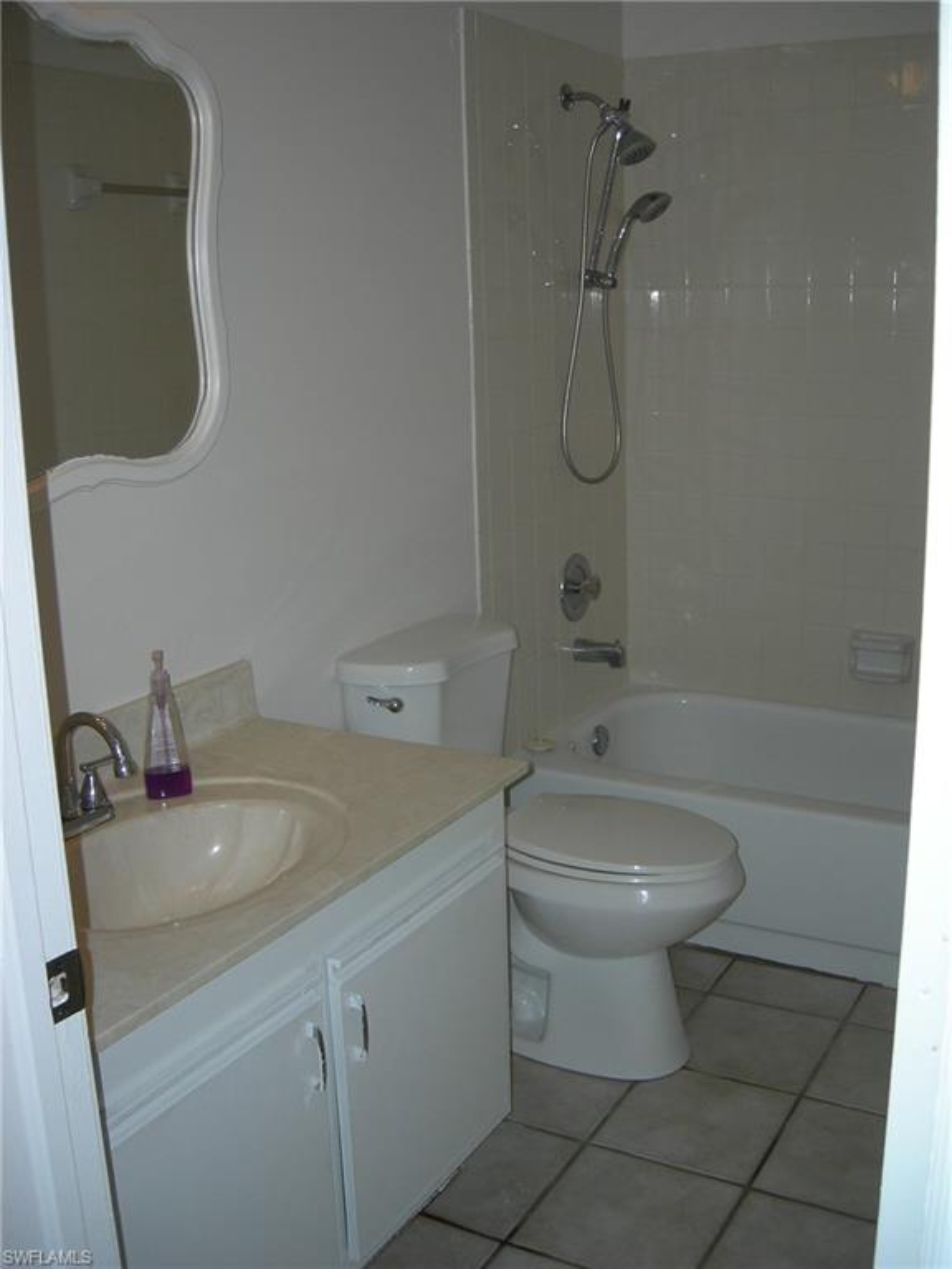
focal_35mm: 36
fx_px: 1320
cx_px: 476
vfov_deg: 51.4
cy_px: 634
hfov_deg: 39.7
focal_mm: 7.5
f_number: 2.7
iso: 64
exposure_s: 1/60.1
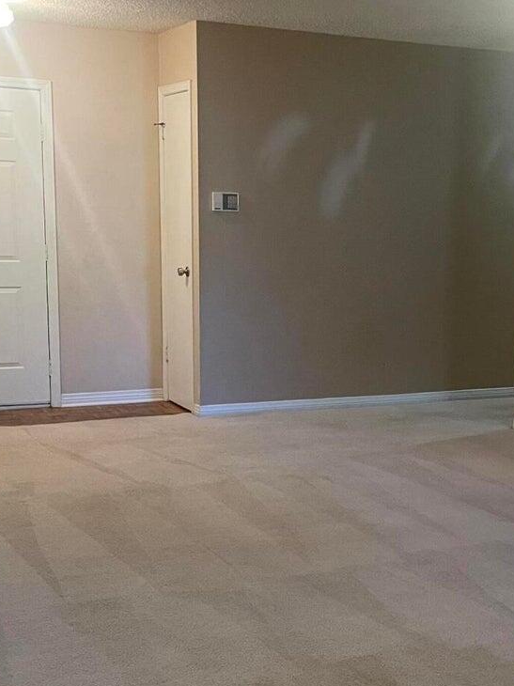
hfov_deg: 25.4
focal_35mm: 57
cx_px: 369
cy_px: 421
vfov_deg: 33.7
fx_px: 1129
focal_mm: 4.2
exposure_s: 1/60
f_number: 1.6
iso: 160
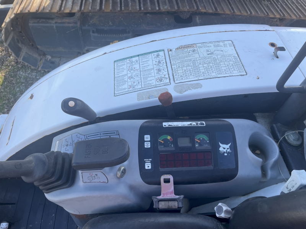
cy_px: 114
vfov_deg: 53.1
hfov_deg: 67.3
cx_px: 153
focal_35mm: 26
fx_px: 230
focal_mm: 4.2
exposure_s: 1/454
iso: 32
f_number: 1.6
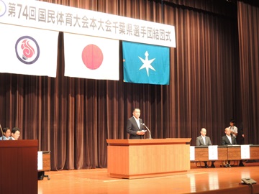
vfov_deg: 23.7
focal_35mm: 62
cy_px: 97
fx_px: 464
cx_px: 130
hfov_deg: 31.2
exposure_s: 1/15
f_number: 4.2
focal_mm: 11.1
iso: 450
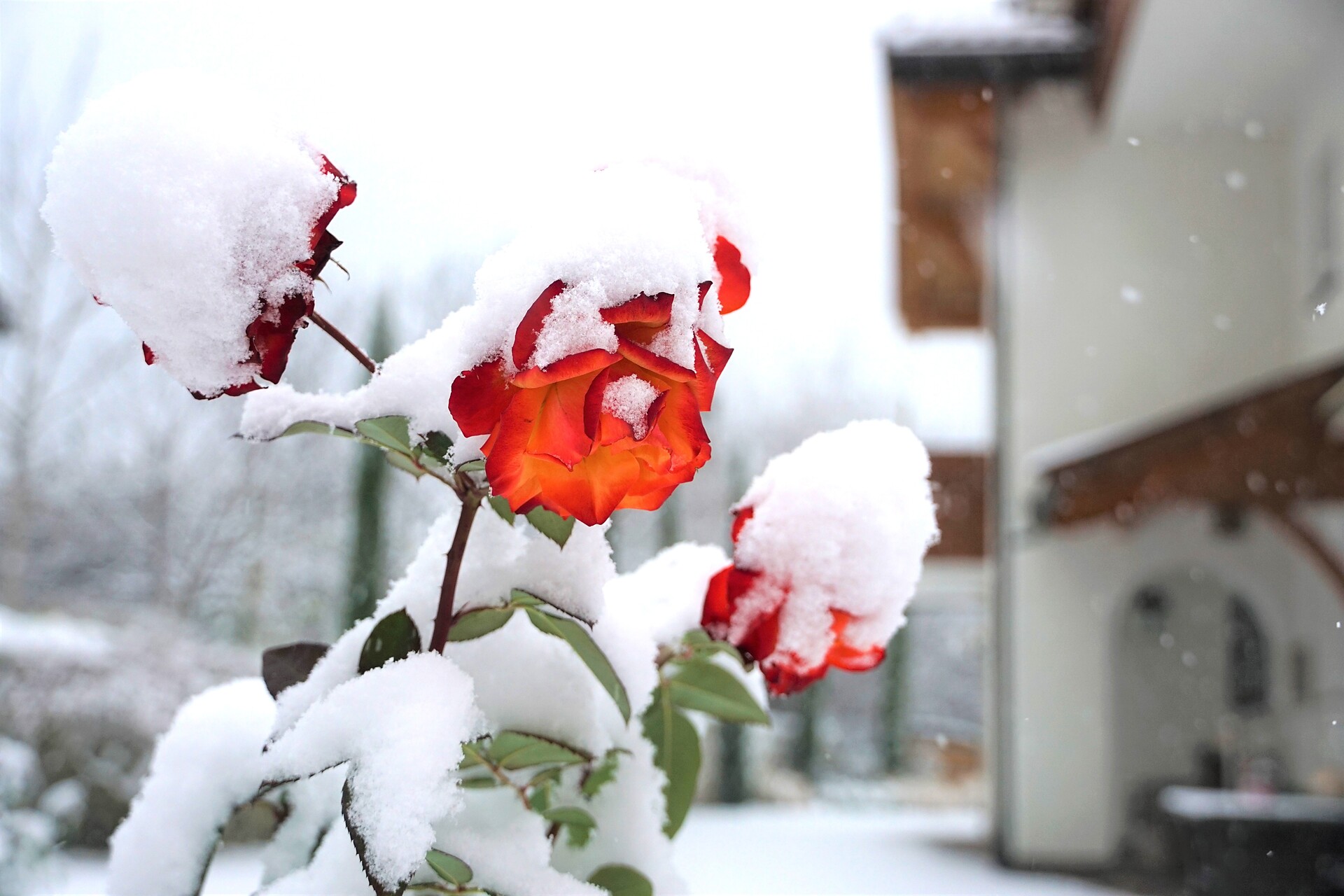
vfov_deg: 25.8
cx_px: 672
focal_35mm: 52
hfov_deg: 37.9
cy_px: 448
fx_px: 1960
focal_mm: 35
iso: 400
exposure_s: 1/160
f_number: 4.5
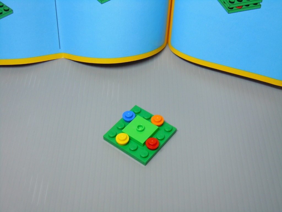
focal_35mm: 52
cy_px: 106
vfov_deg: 28.0
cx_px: 141
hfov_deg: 36.8
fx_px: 424
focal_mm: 9.3
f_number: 3.9
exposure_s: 1/10
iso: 200
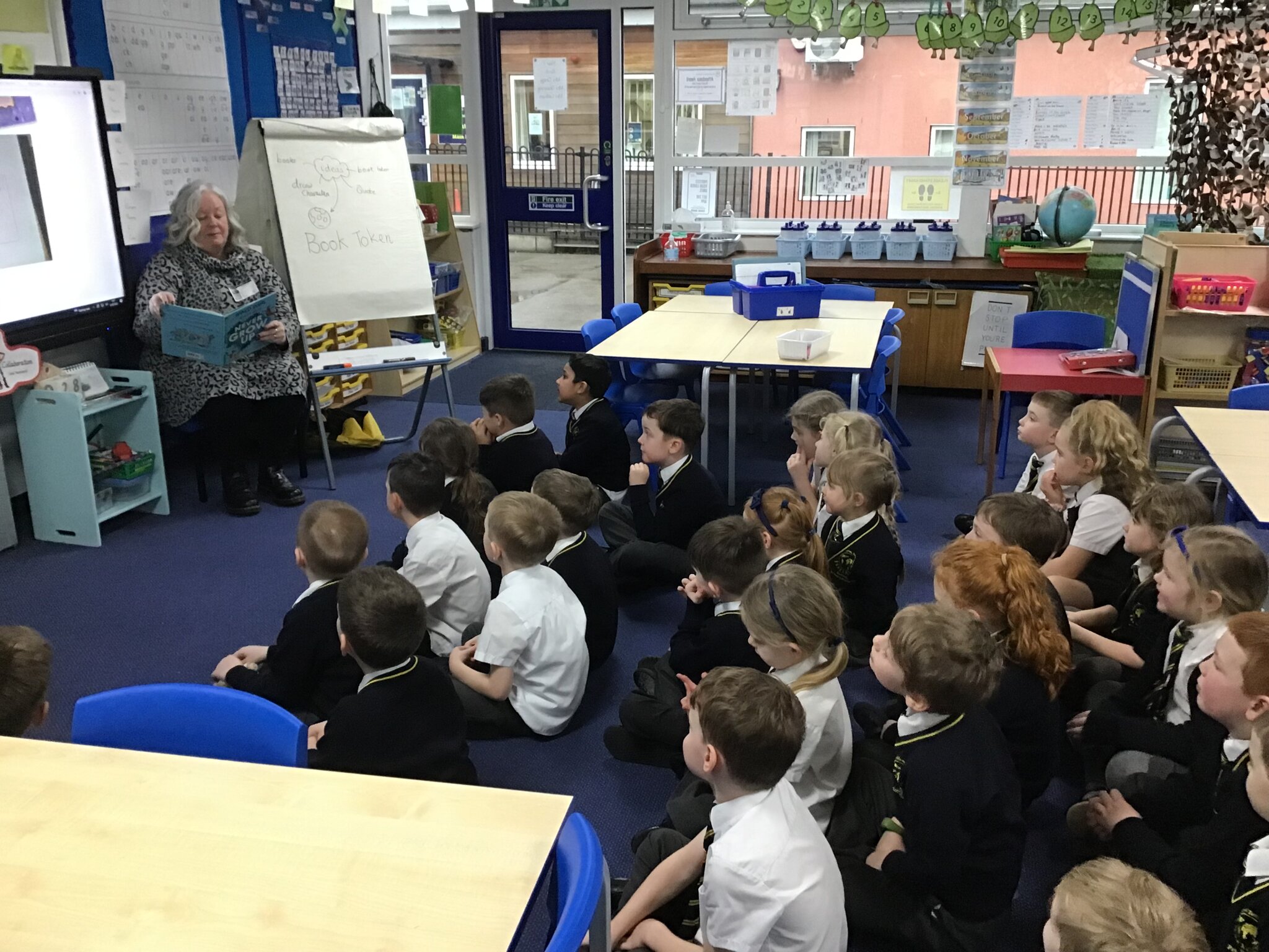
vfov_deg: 45.4
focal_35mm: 31
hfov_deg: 58.4
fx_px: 1136
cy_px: 476
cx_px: 634
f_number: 2.4
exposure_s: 1/33
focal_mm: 3.3
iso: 160
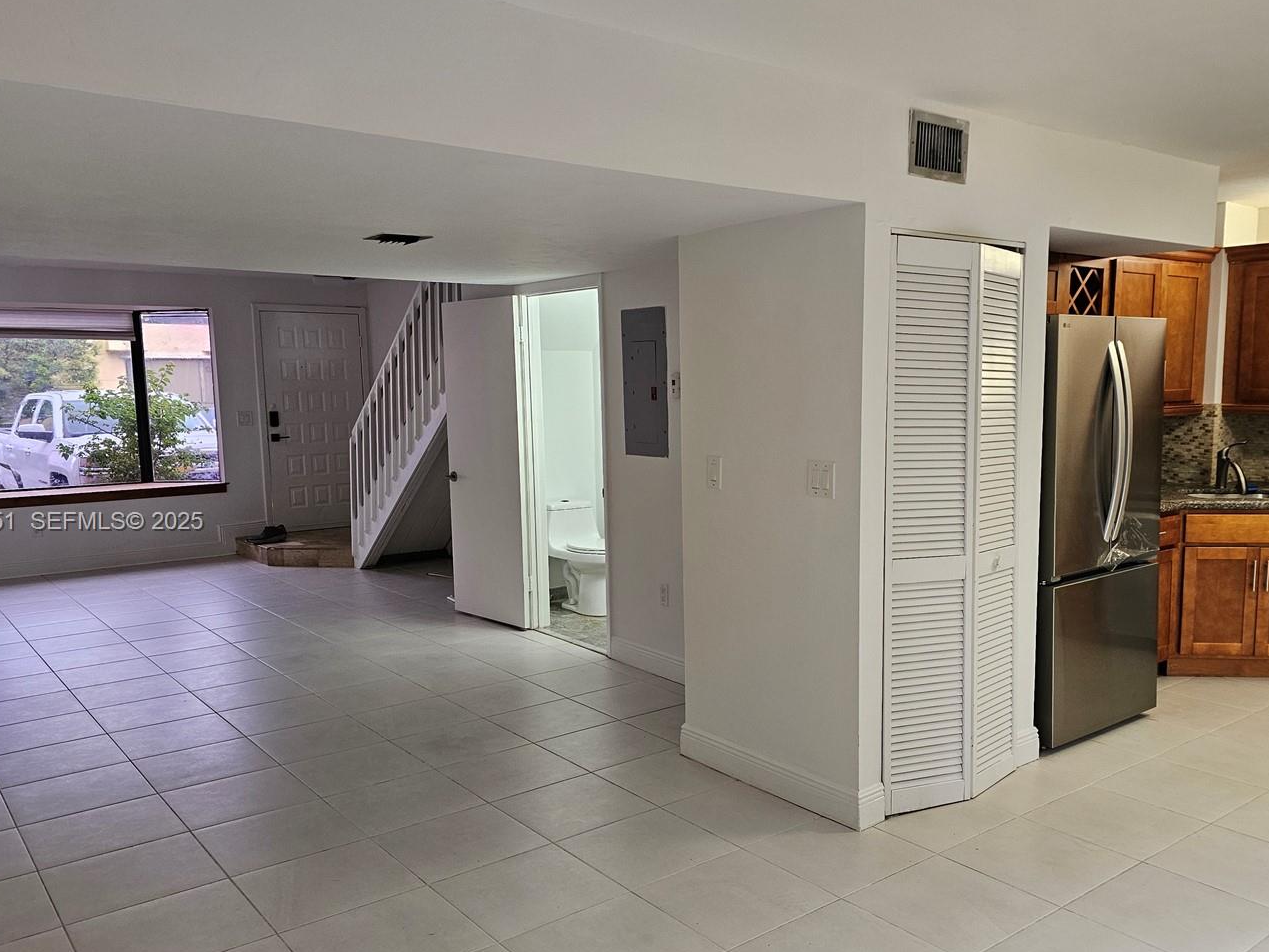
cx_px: 692
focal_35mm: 29
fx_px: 1063
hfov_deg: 61.5
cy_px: 523
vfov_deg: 48.2
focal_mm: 6.3
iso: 200
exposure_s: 1/120
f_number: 1.7
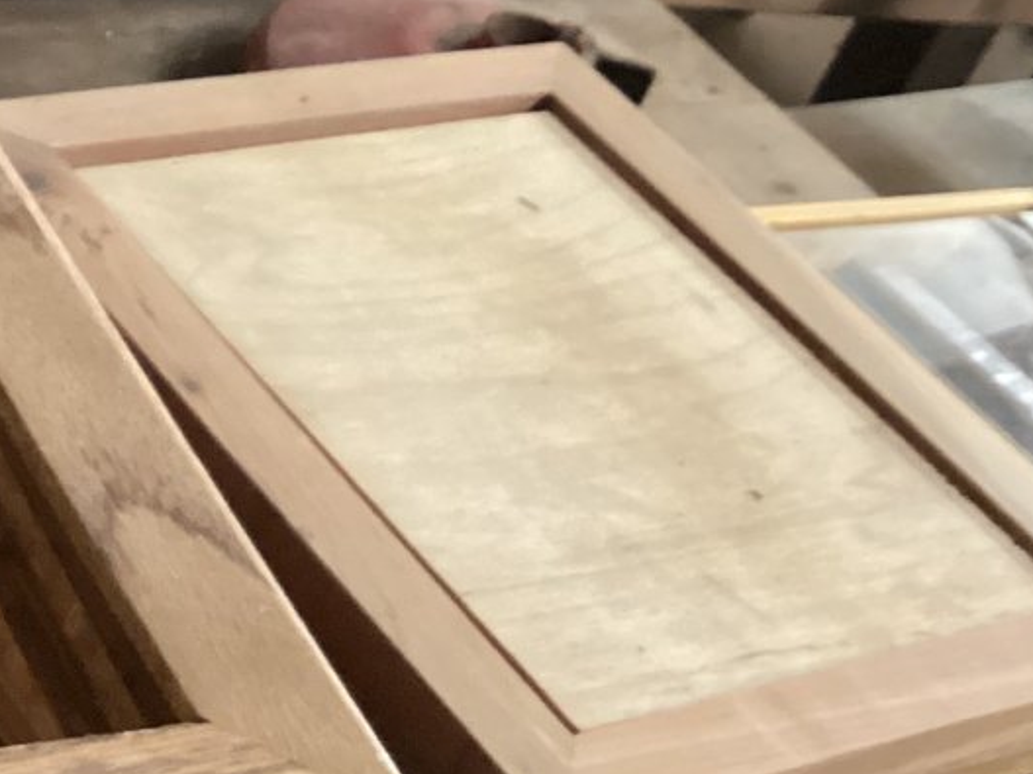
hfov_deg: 20.1
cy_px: 812
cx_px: -324
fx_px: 2655
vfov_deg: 16.2
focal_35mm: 89
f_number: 2.4
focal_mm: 3.3
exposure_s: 1/30
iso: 640
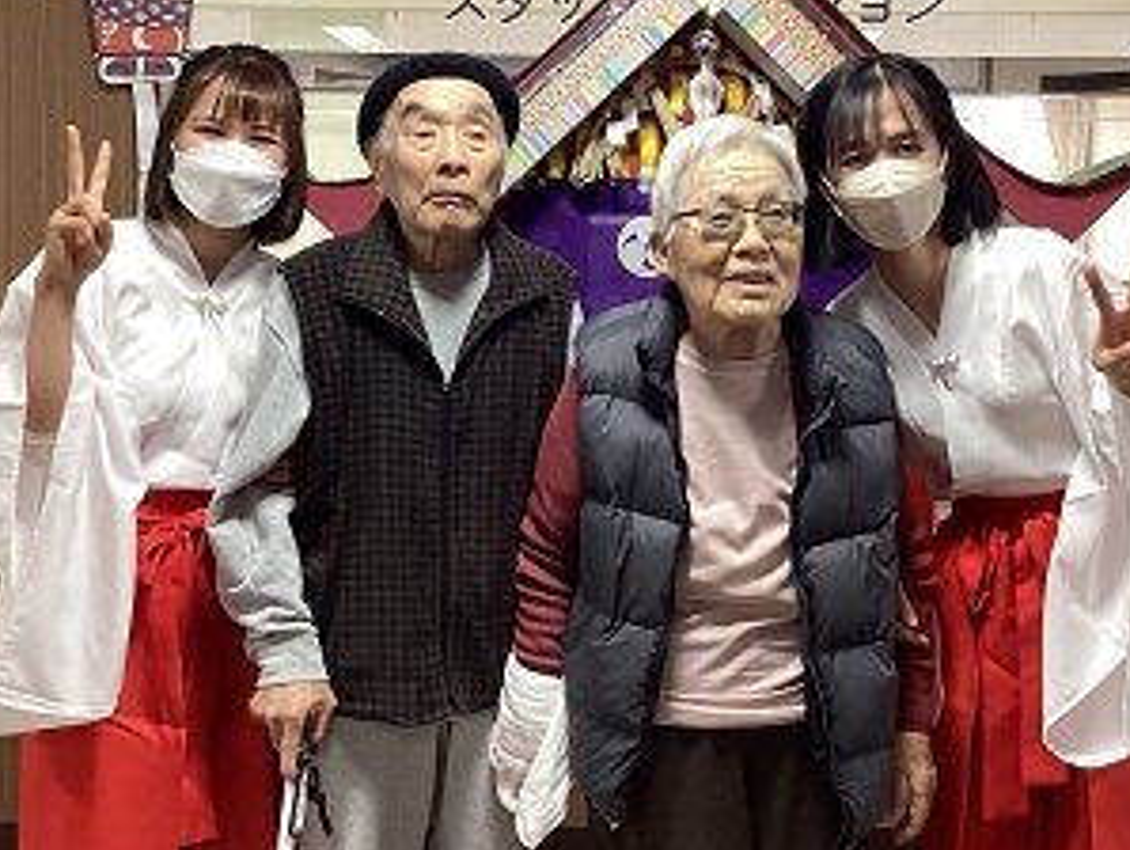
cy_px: 328
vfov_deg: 28.0
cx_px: 633
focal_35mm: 52
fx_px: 1699
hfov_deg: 36.7
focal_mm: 3.3
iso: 160
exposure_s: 1/60
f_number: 2.4
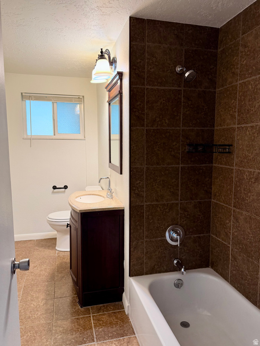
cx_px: 130
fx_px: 240
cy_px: 173
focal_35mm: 24
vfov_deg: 71.6
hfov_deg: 56.8
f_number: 1.78
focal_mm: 6.76
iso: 200
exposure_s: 1/60
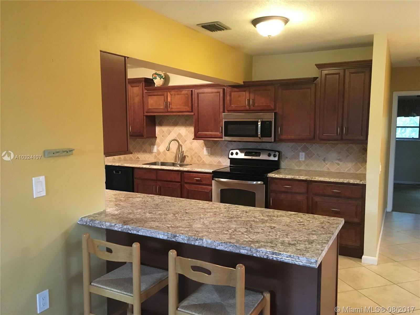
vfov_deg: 48.2
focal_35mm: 29
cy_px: 158
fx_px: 352
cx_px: 210
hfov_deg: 61.7
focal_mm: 4.15
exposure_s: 1/15
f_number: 2.2
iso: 250
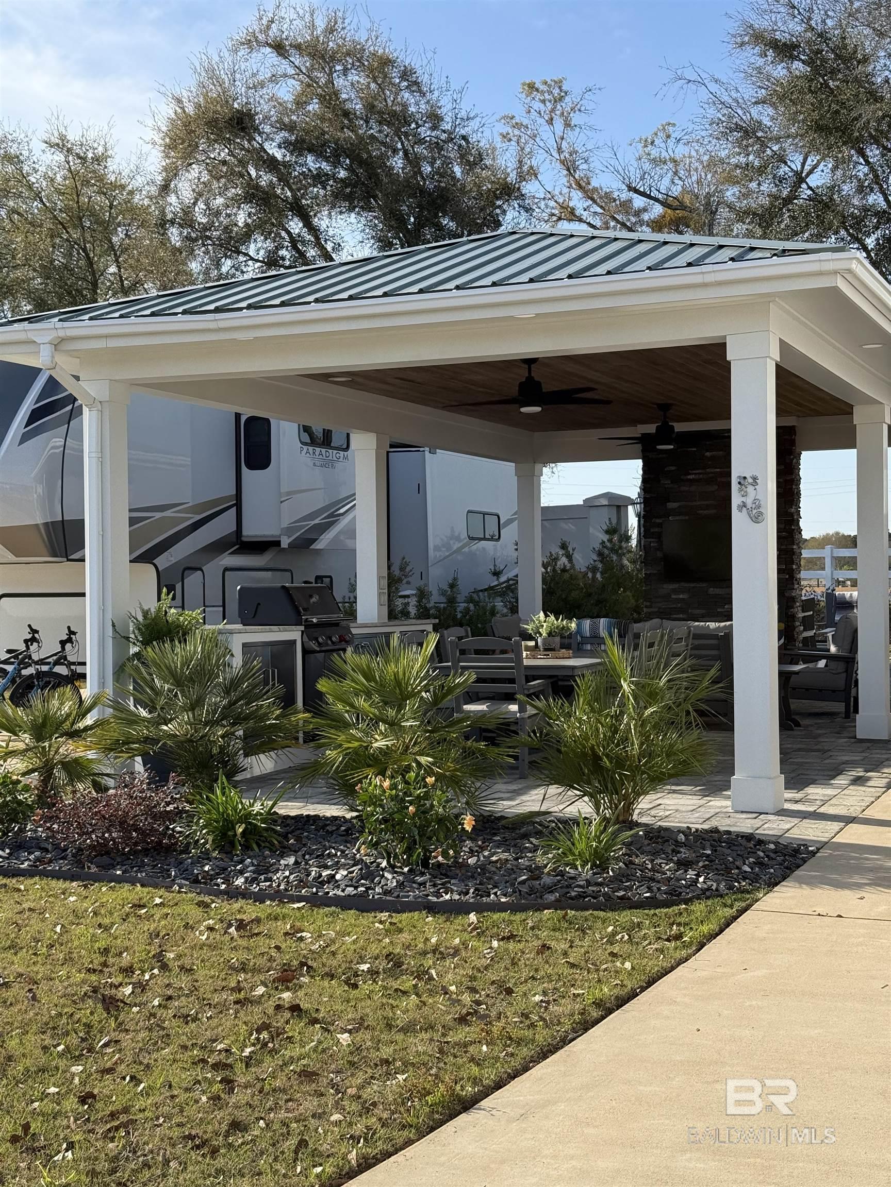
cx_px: 446
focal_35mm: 48
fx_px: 1647
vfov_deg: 39.7
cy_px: 594
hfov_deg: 30.3
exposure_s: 1/3704
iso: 100
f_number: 1.78
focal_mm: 6.76
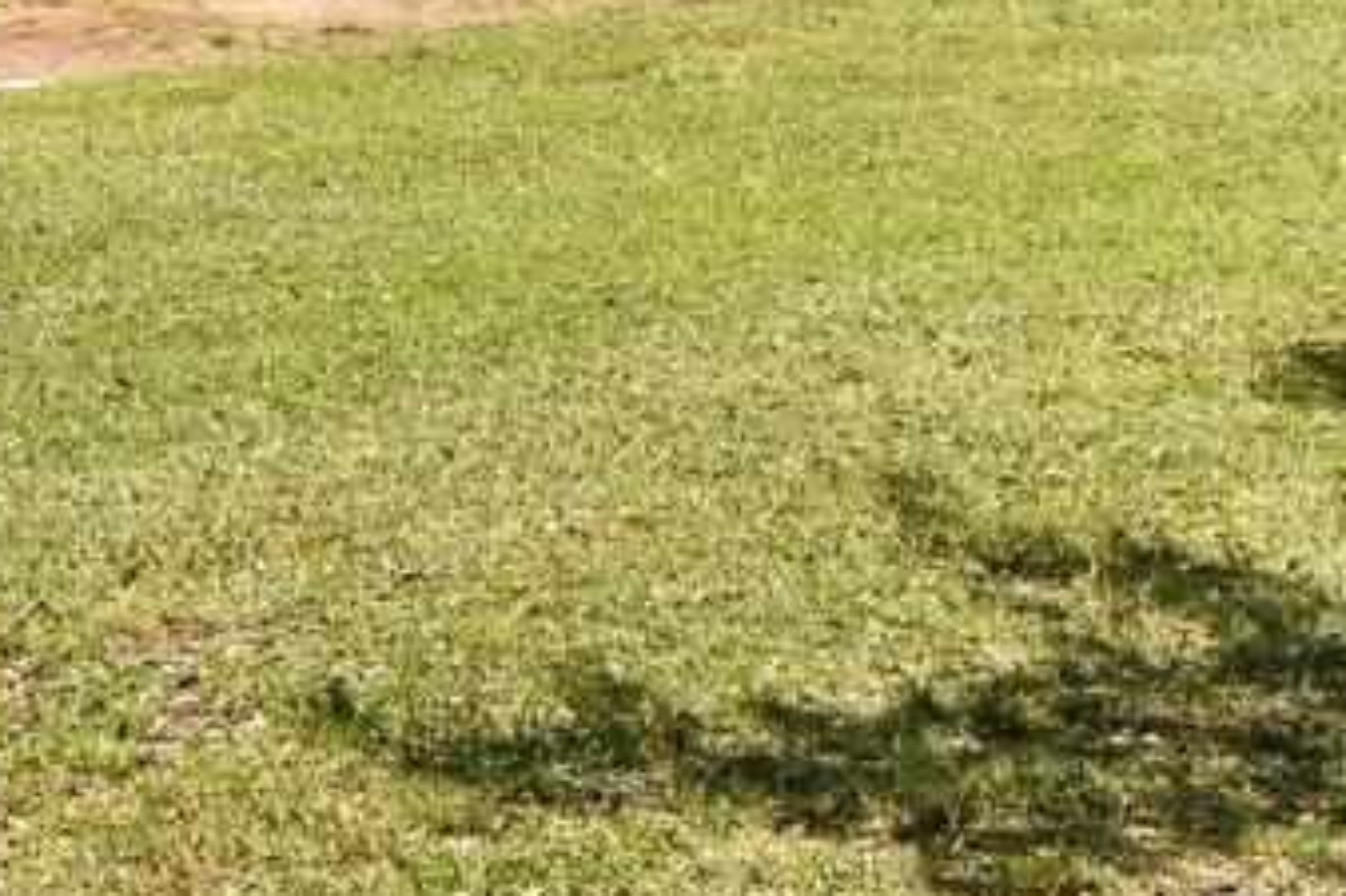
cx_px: -502
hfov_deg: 20.1
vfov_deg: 14.3
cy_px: -311
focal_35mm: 91
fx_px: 3401
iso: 100
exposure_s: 1/125
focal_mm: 15
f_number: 11
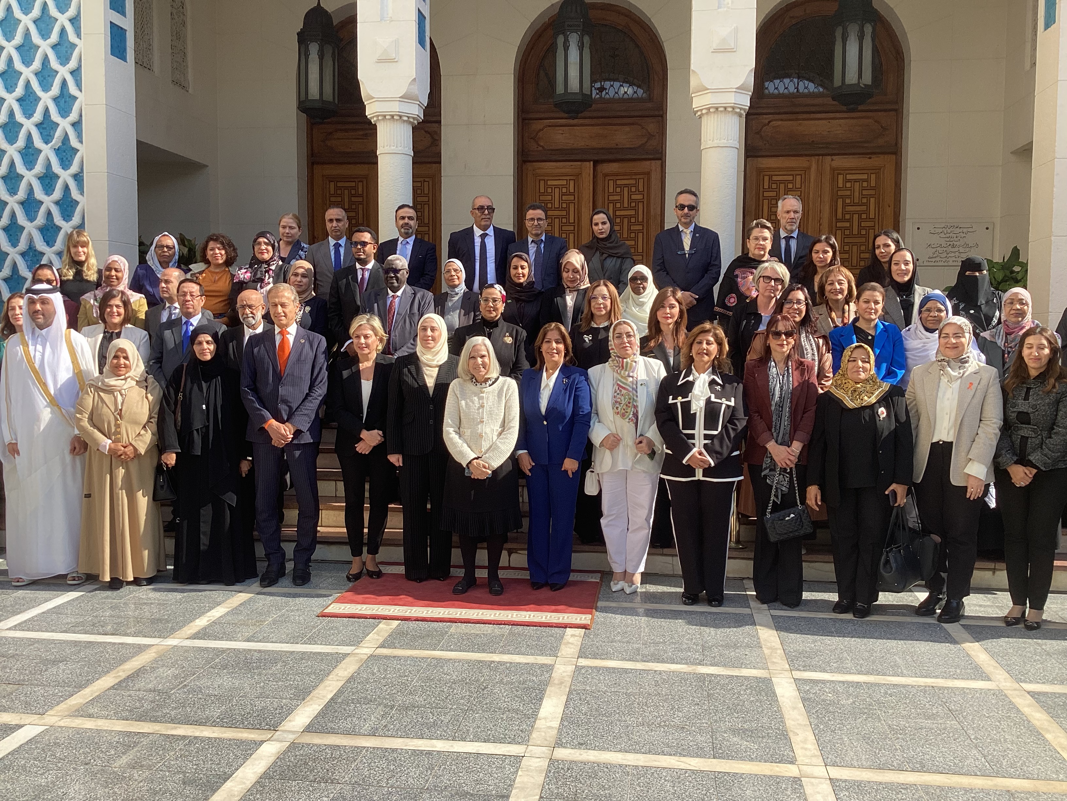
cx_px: 534
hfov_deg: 58.4
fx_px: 956
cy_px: 400
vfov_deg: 45.4
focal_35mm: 31
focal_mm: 3.3
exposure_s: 1/543
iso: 25
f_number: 2.4
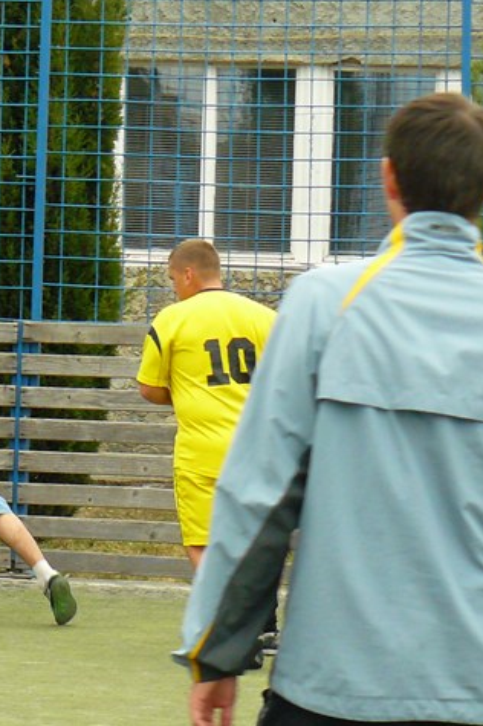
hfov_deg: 12.5
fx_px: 2177
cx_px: 0
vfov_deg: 18.9
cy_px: 365
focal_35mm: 108
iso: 200
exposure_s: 1/100
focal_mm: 12.9
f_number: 3.2
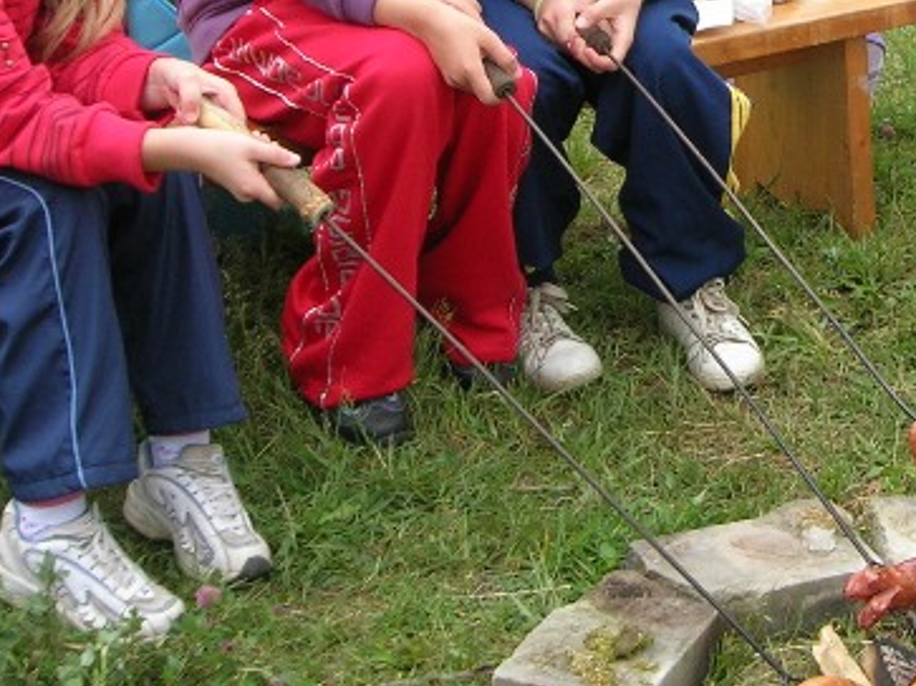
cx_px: 922
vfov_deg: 15.3
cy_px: 25
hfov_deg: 20.0
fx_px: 2513
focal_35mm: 95
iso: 64
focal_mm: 7.8
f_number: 4.8
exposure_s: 1/138
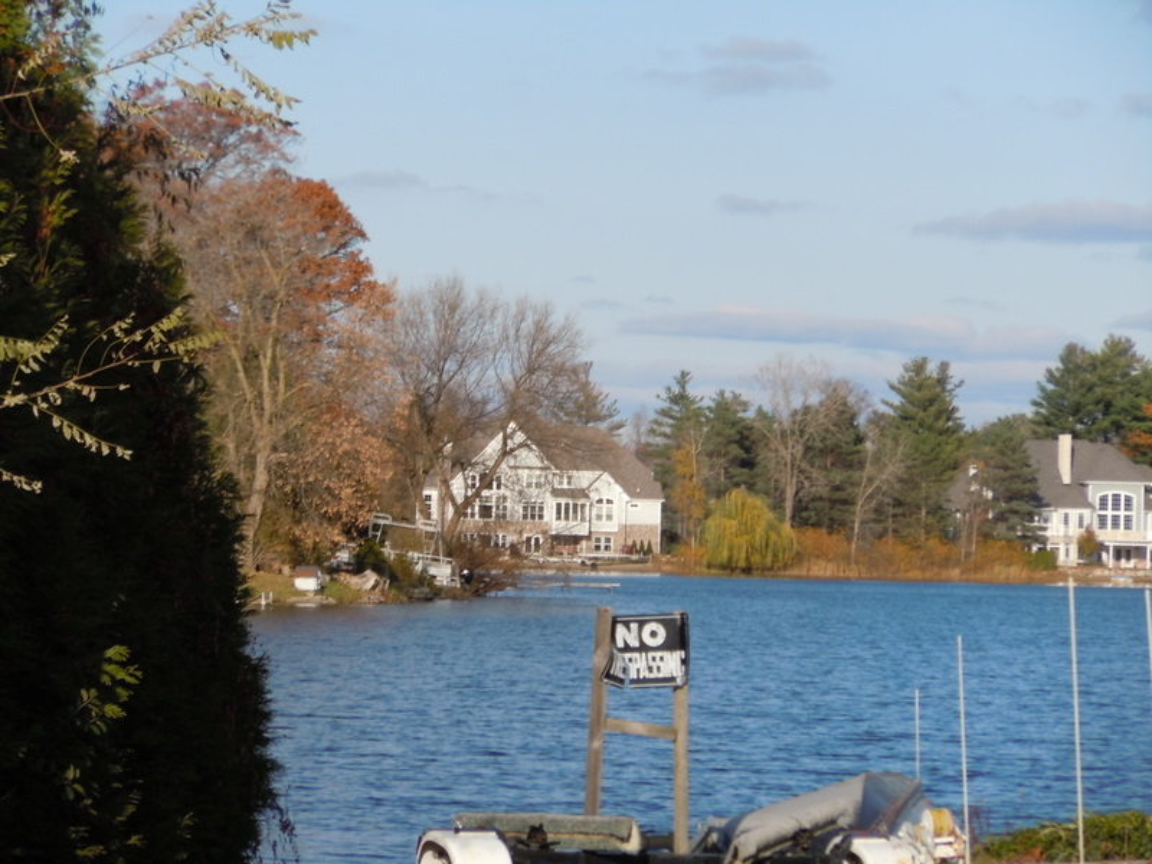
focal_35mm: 196
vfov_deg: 7.6
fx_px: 6523
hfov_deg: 10.1
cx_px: 576
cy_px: 432
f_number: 5.6
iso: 100
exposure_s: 1/500
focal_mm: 35
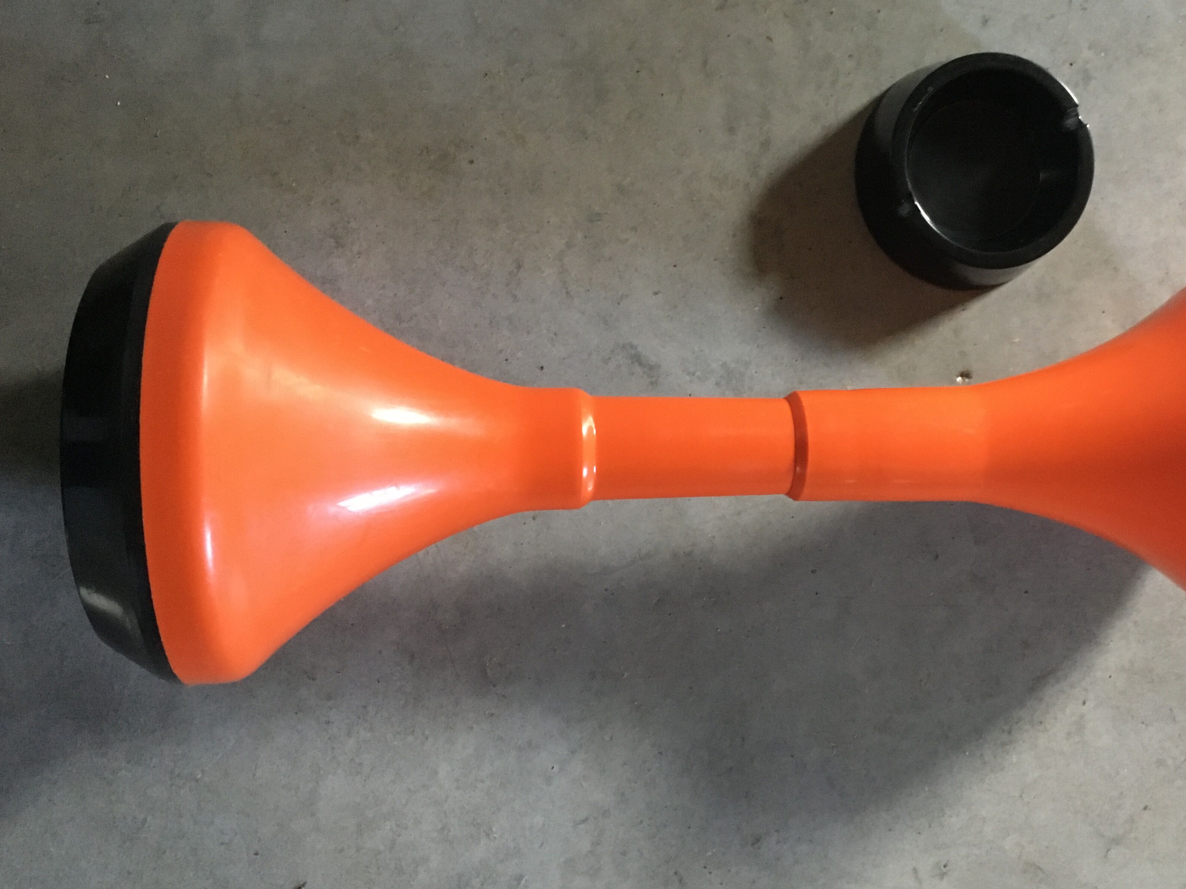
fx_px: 1268
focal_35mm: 37
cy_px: 440
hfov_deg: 49.7
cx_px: 735
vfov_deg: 38.7
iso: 500
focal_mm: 4.15
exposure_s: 1/17
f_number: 2.2
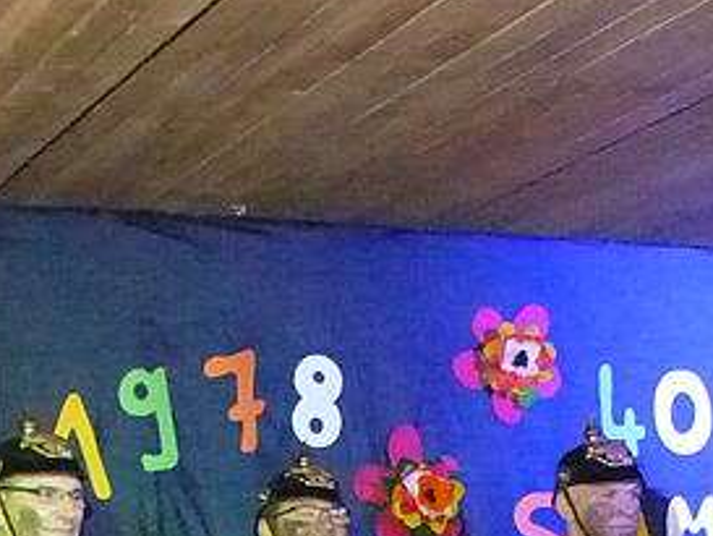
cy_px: 701
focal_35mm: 102
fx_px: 2102
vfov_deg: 13.9
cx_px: 178
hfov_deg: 19.1
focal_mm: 5.2
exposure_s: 1/60
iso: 3200
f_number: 2.8
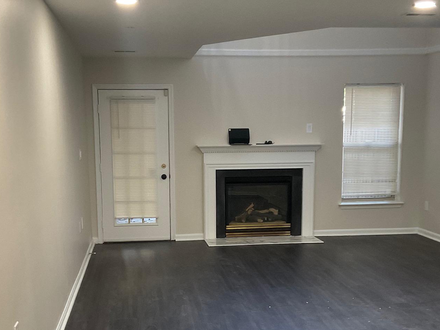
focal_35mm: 47
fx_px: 597
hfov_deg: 40.4
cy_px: 217
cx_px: 202
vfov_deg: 30.7
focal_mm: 3
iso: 125
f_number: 1.8
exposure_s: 1/60
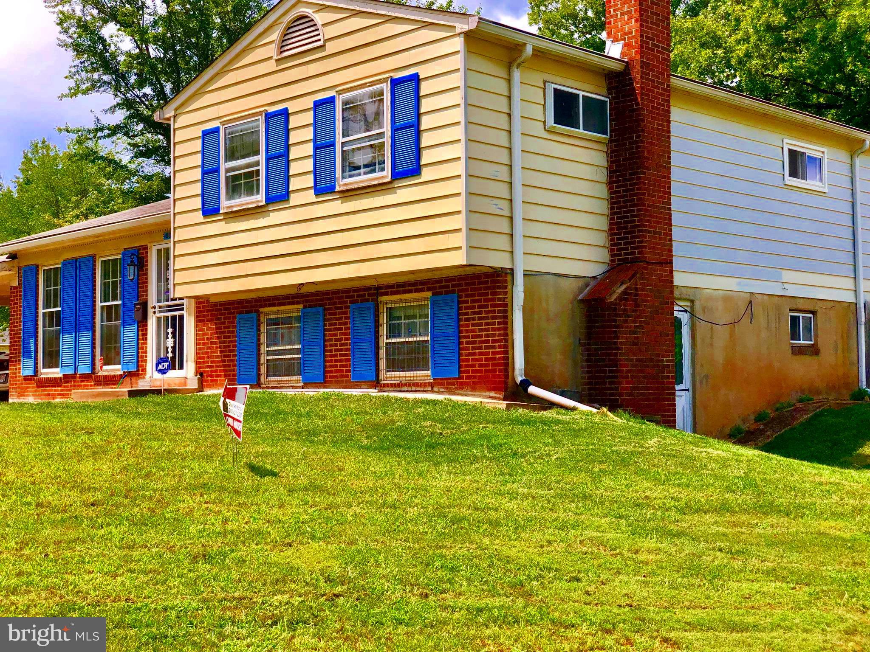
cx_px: 435
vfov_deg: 28.0
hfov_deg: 36.8
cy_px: 326
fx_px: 1307
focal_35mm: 52
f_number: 2.4
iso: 16
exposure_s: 1/1656
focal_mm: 6
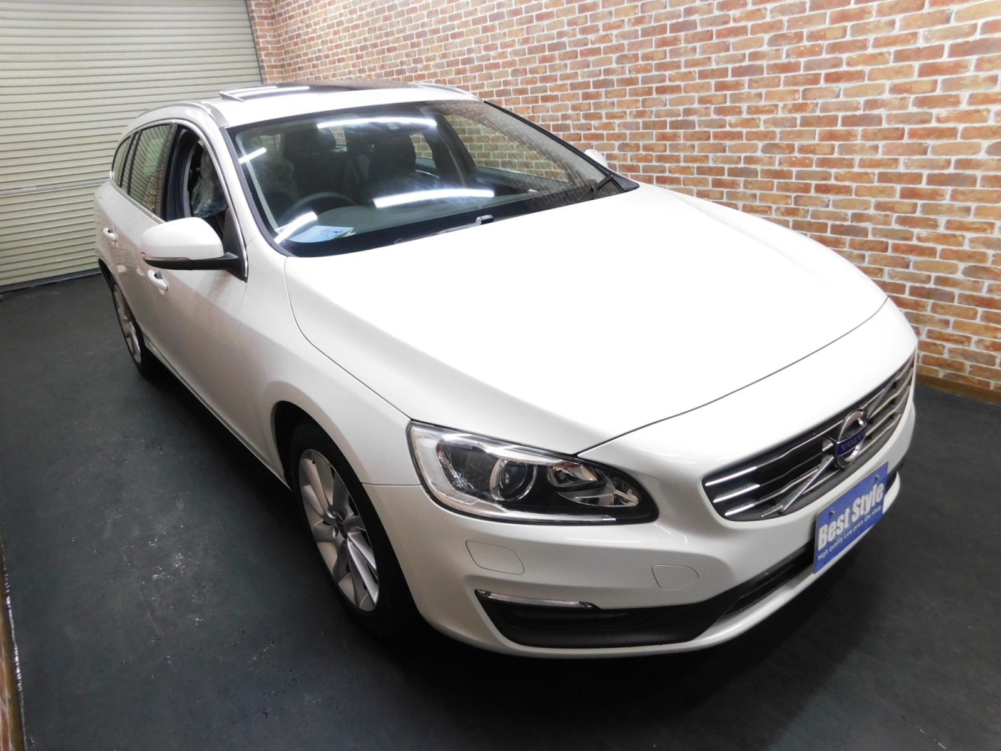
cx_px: 500
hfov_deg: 73.9
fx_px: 665
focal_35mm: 23
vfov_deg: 58.9
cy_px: 376
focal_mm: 4
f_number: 3
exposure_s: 1/30
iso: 280
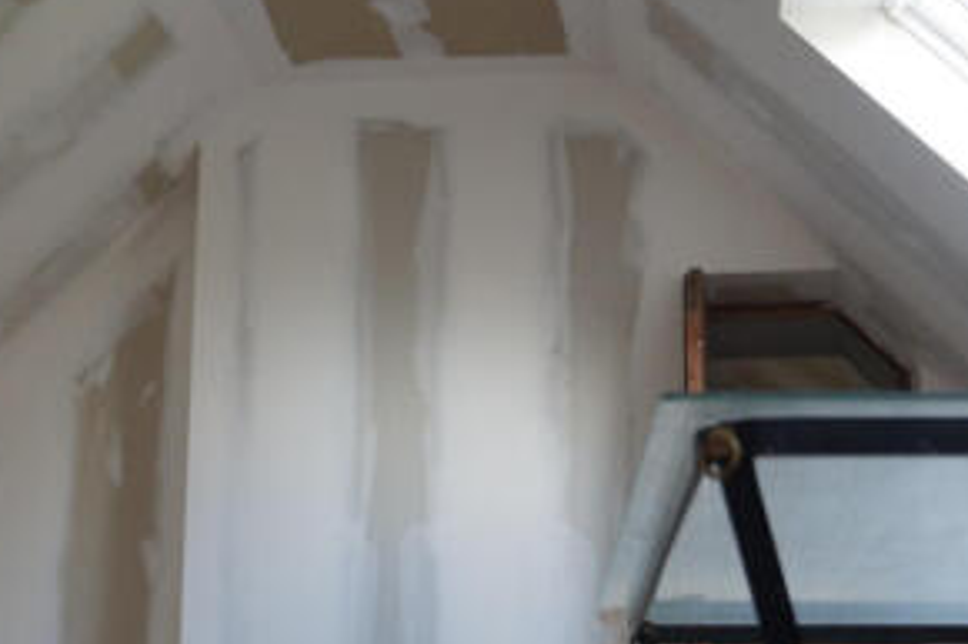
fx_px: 1585
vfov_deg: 22.7
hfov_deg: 34.0
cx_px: 477
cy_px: 509
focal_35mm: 59
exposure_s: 1/13
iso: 200
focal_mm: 24
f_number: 4
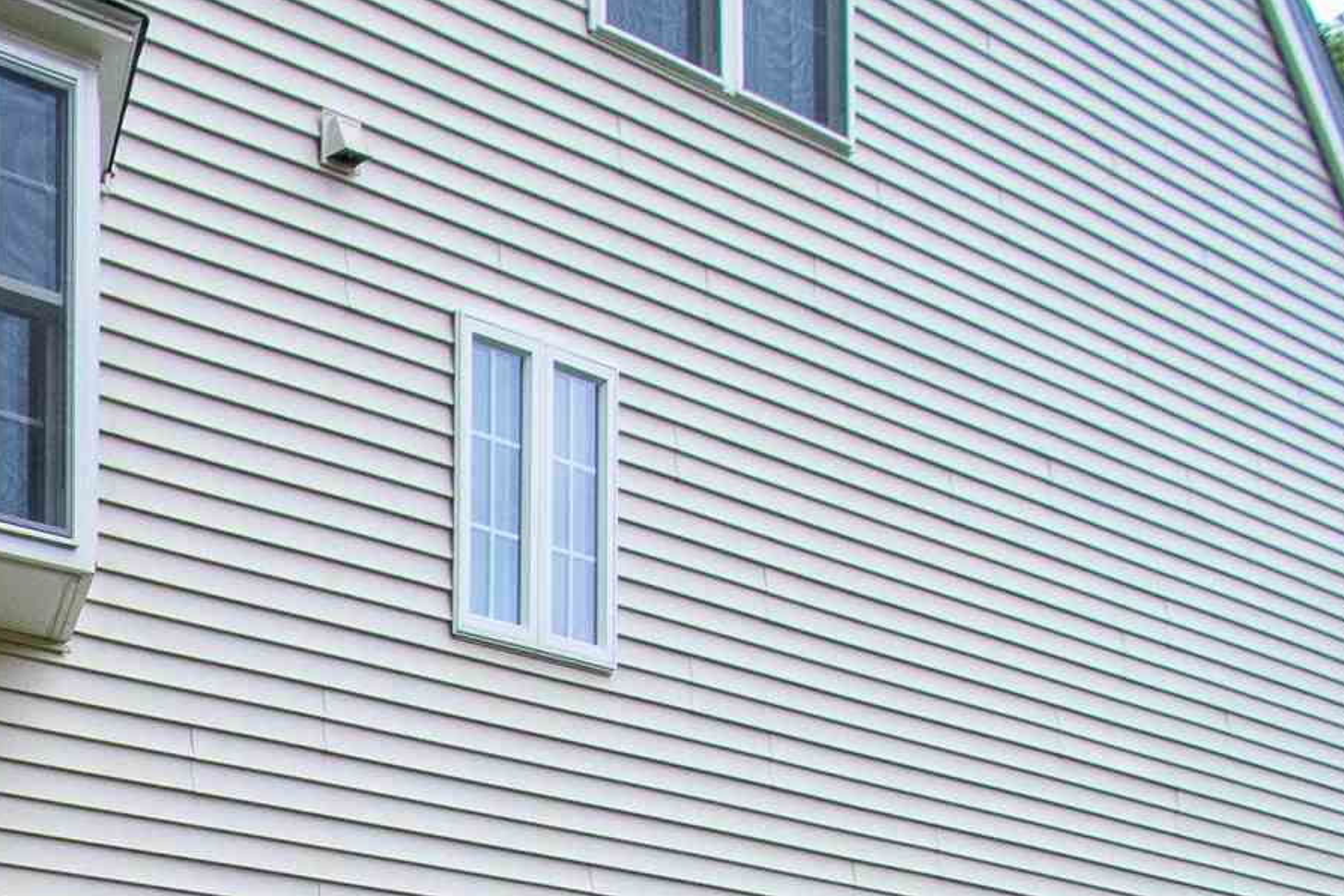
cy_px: 1342
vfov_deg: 20.5
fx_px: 2117
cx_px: -955
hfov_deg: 23.1
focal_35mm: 57
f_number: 5.6
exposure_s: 1/1000
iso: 1600
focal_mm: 11
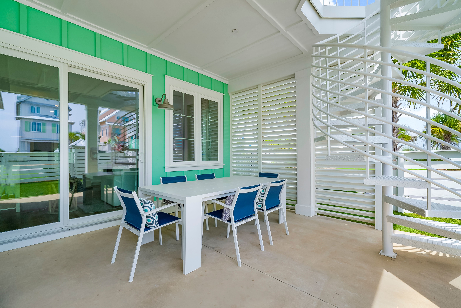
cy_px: 154
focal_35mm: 15
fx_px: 192
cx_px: 230
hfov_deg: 100.4
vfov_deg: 77.4
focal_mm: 15
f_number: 8
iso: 400
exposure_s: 1/200
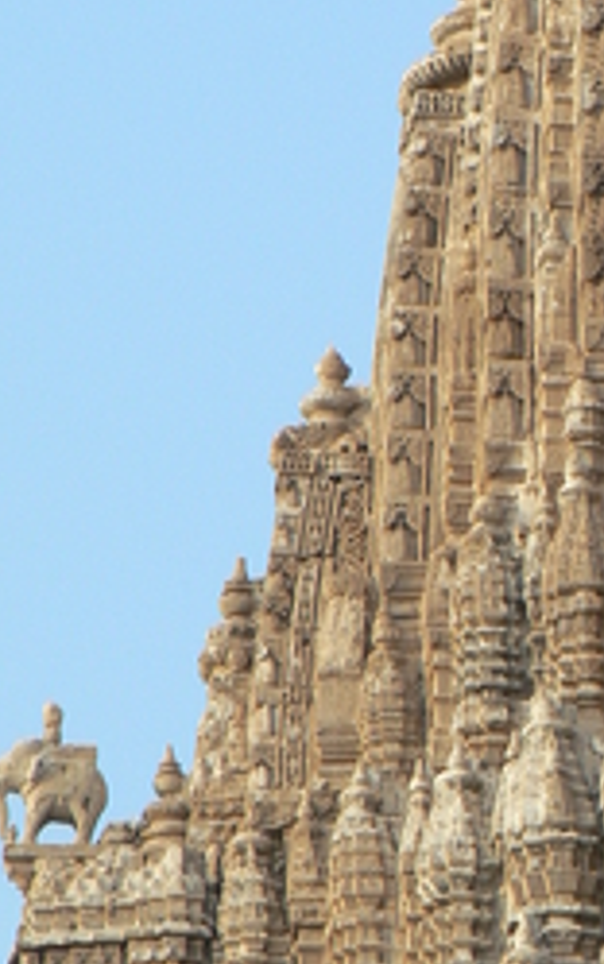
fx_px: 13488
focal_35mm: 513
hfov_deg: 2.6
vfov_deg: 4.1
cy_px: 325
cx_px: 856
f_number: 5.6
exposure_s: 1/200
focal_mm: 33.5
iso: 80
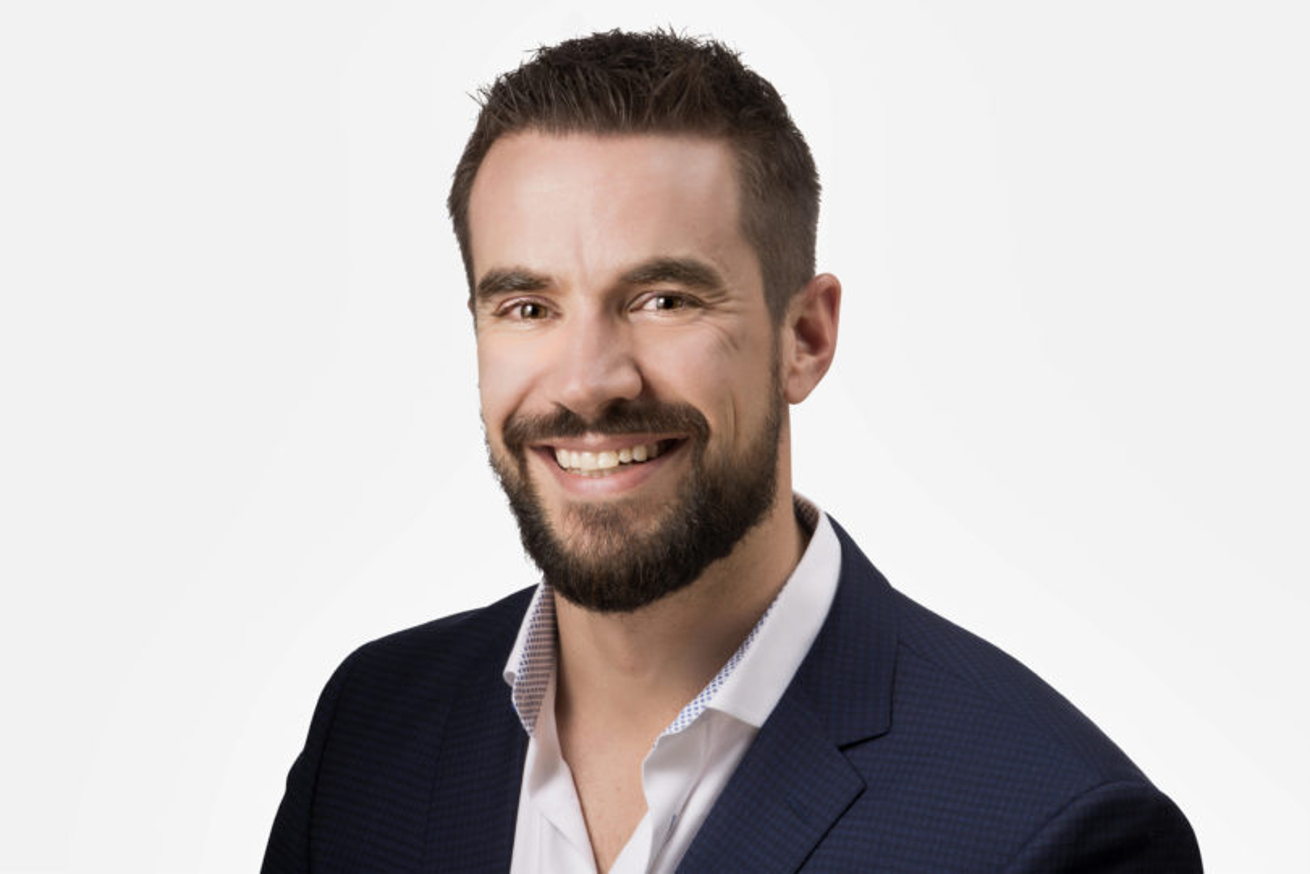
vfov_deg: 11.4
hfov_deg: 17.1
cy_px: 437
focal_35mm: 120
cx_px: 655
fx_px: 4366
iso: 100
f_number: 20
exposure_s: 1/100
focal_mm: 120
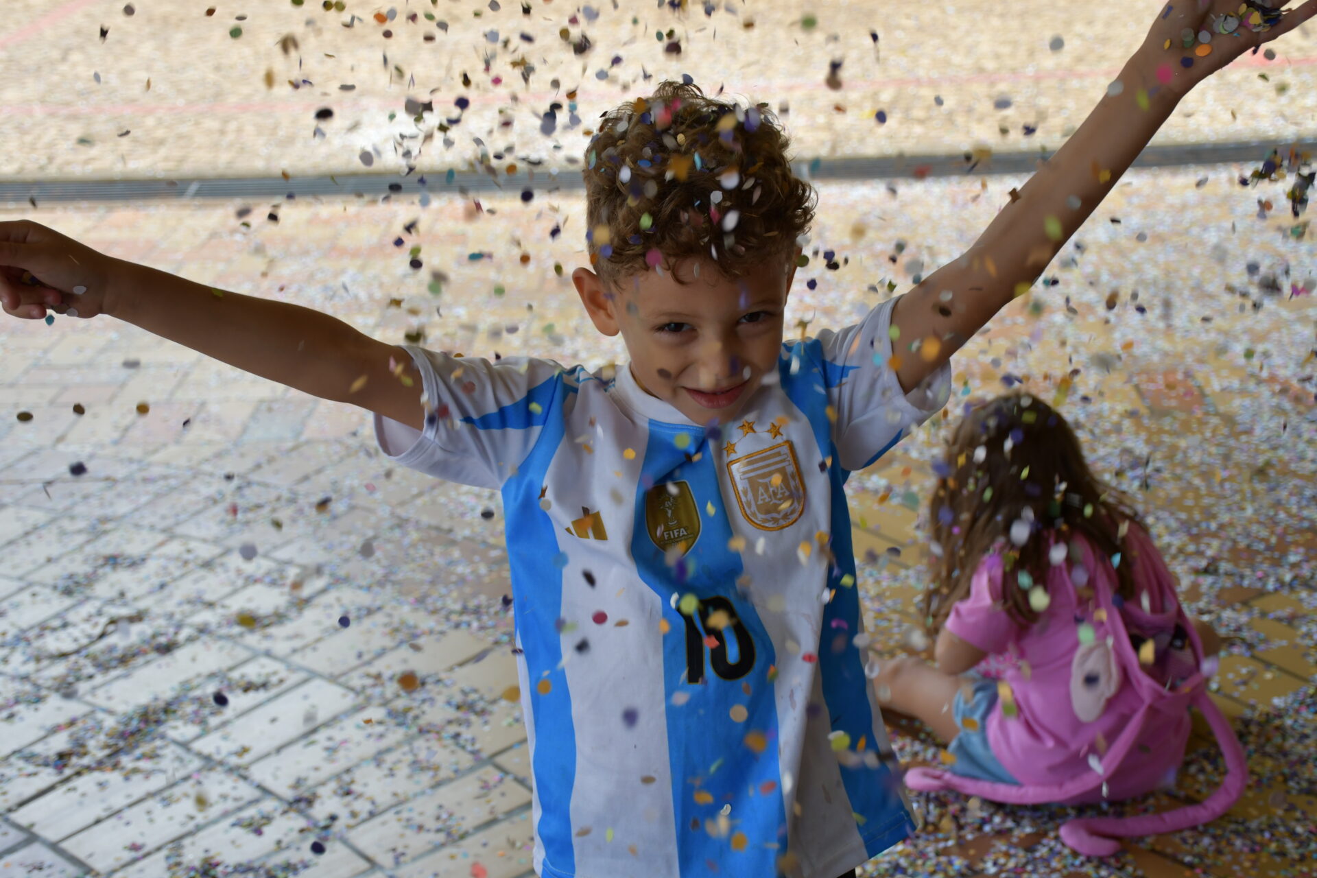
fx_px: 1866
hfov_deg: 38.9
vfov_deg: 26.5
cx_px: 658
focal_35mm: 51
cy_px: 439
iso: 400
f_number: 5
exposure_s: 1/250
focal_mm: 34
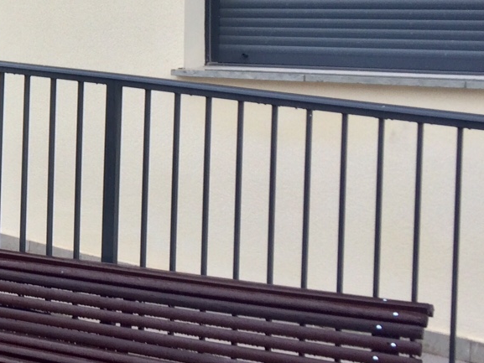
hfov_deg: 21.1
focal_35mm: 82
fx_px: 1147
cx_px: -185
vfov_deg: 17.6
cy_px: 3
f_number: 2.2
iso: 32
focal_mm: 4.15
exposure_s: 1/146
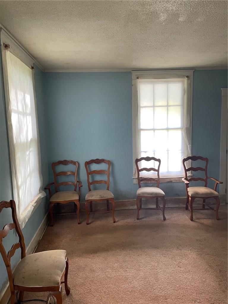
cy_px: 152
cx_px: 114
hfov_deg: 53.1
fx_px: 228
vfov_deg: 67.3
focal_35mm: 26
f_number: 1.6
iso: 125
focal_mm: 4.2
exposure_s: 1/81
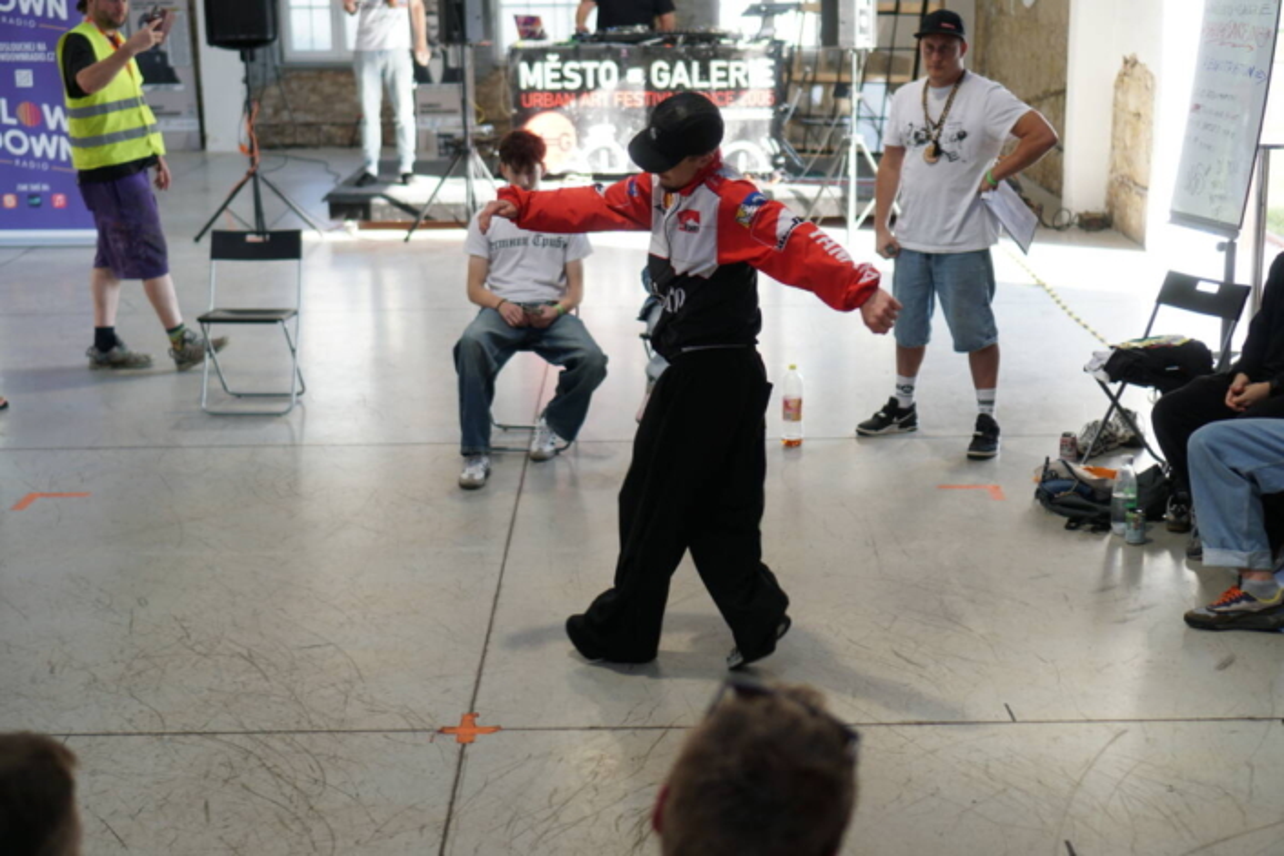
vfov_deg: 25.8
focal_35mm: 52
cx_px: 642
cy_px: 428
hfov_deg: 37.9
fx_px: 1872
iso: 200
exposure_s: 1/250
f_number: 2
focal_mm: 35
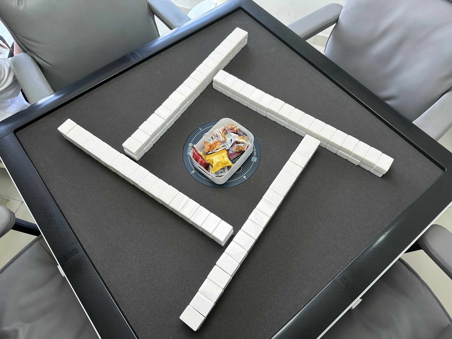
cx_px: 226
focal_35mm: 24
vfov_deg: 56.8
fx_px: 313
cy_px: 170
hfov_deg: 71.6
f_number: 1.78
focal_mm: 6.86
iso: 64
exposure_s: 1/140
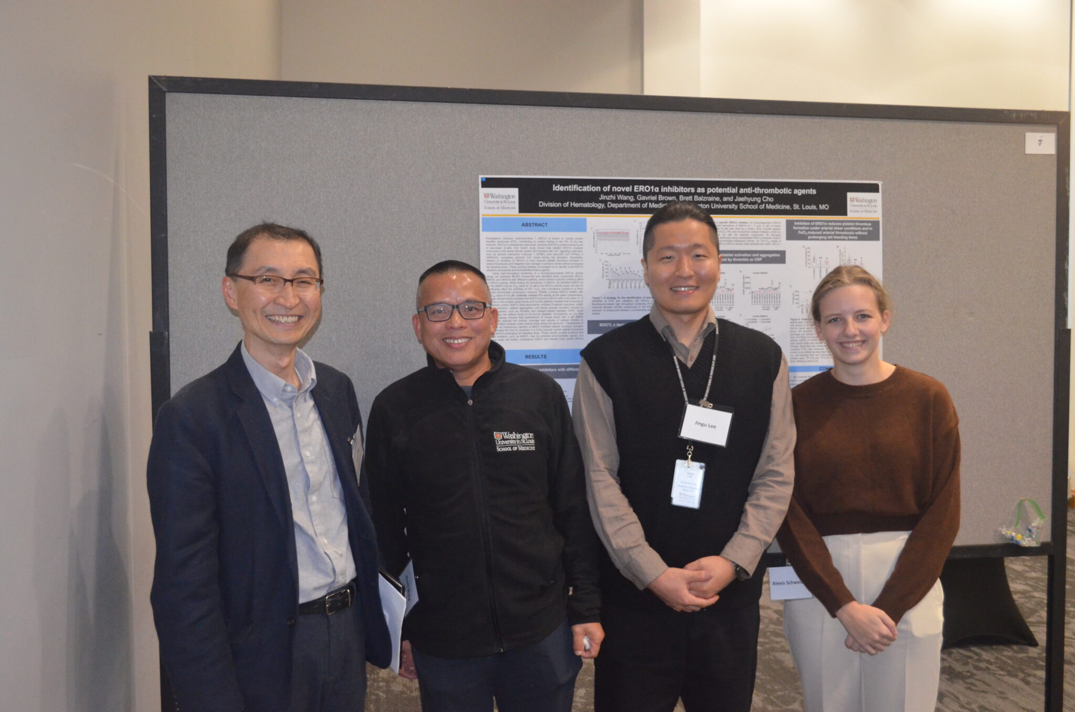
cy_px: 356
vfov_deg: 36.7
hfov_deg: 53.2
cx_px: 538
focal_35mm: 36
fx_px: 1073
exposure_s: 1/60
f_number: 4
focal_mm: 24
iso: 3200
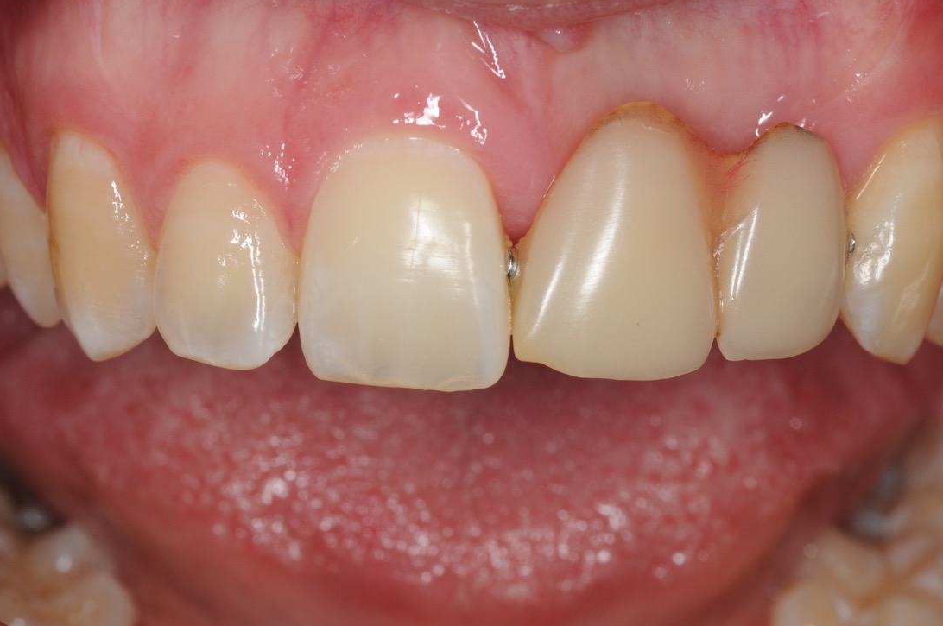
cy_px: 334
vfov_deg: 7.4
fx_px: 4829
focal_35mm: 185
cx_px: 514
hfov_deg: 11.2
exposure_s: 1/60
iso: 200
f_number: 25
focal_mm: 105
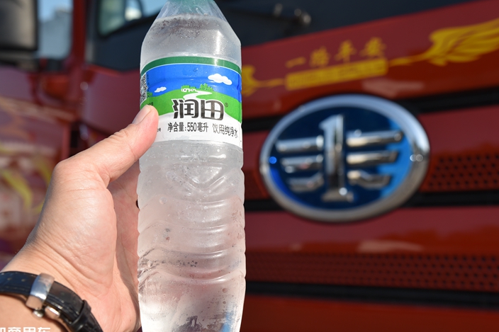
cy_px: 157
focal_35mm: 57
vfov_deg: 23.8
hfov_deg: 35.1
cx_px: 242
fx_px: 790
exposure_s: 1/200
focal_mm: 48
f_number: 8
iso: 100
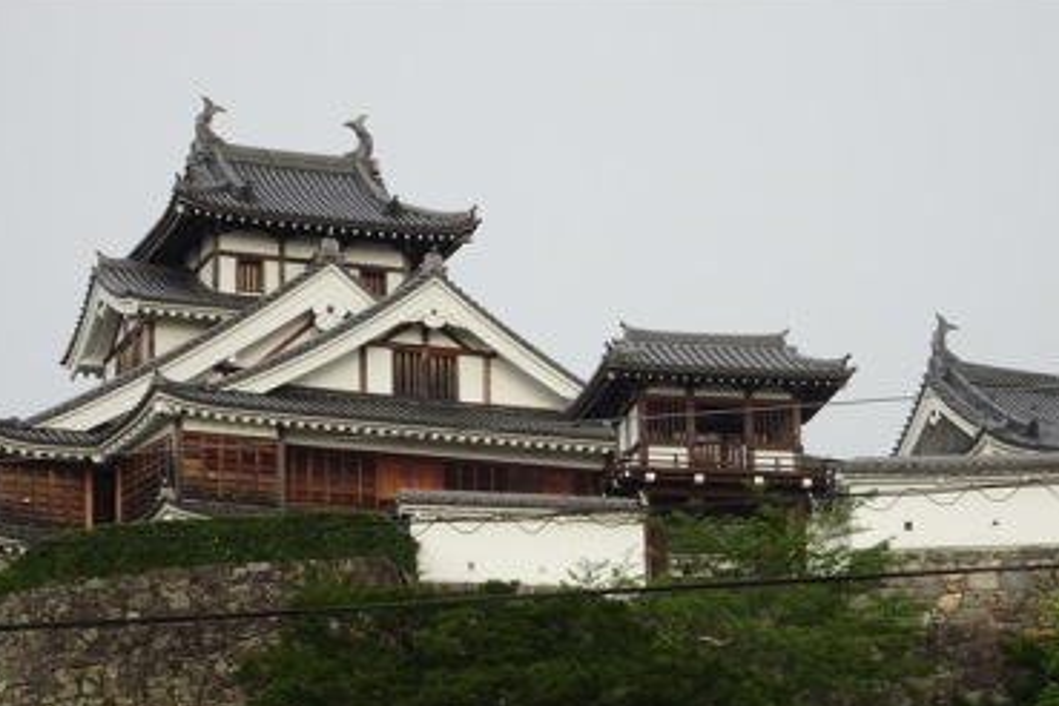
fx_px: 4353
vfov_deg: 9.3
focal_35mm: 148
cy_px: 524
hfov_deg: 13.9
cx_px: 563
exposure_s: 1/125
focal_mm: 17.97
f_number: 5
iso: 125
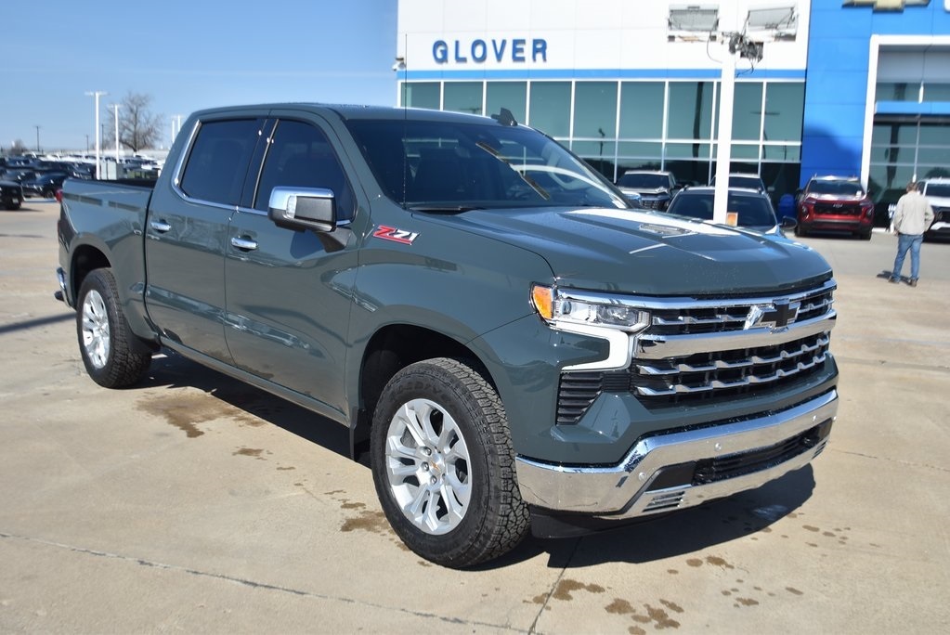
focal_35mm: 36
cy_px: 318
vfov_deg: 36.9
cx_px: 475
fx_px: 951
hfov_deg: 53.1
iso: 100
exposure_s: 1/800
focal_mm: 24
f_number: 4.5
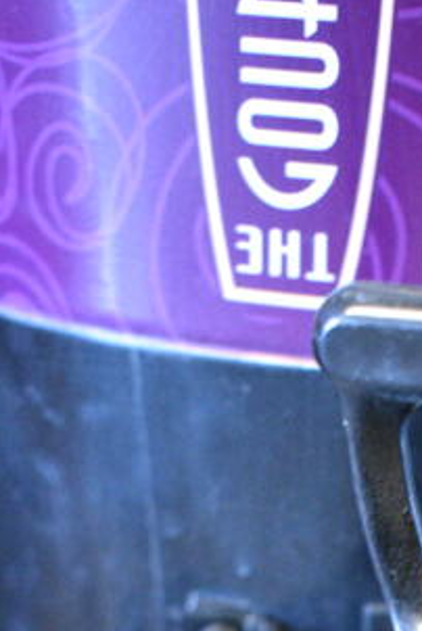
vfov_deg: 15.5
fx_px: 2149
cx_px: 501
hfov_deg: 11.0
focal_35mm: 123
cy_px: 933
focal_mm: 27
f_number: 4
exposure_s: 1/60
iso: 6400
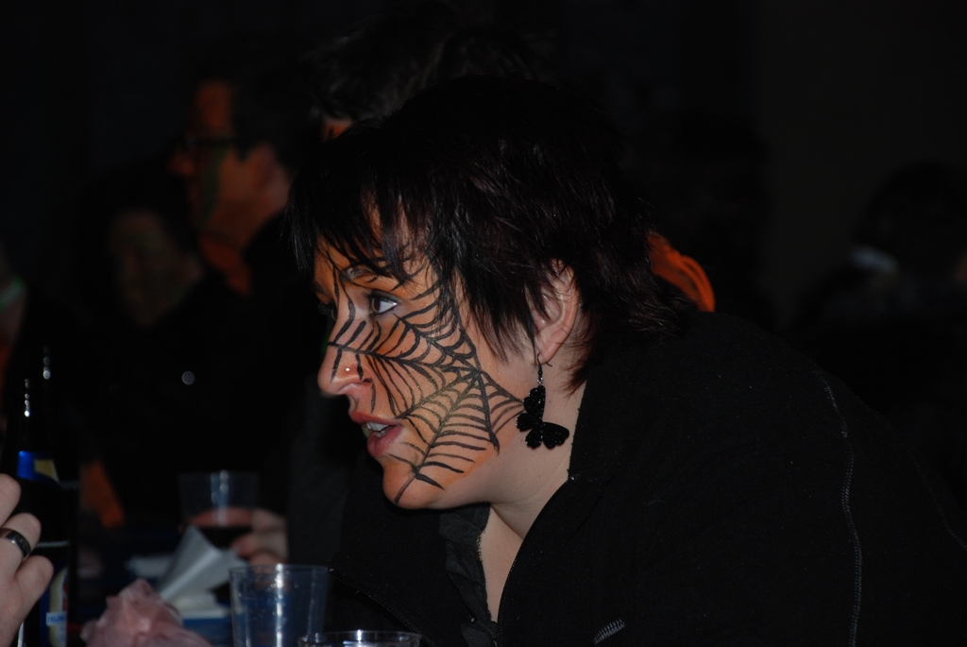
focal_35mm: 150
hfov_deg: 13.7
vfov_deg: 9.2
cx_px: 484
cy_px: 324
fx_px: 4033
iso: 200
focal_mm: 100
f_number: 5.6
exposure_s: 1/60
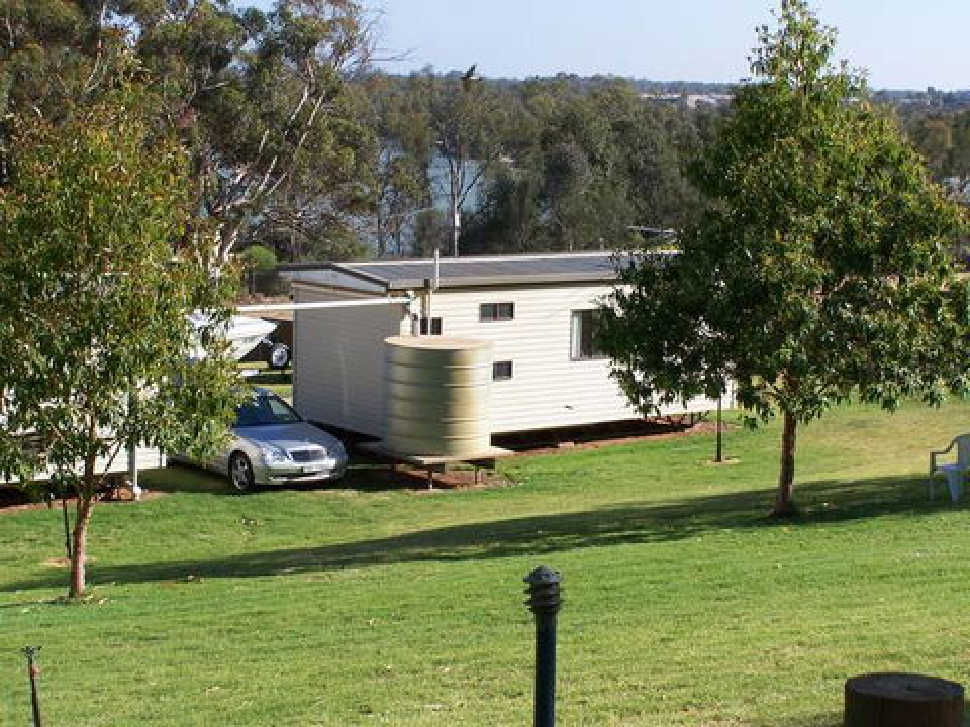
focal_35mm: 75
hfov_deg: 26.0
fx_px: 2102
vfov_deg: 19.6
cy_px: 364
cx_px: 485
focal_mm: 12.4
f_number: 4.5
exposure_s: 1/350
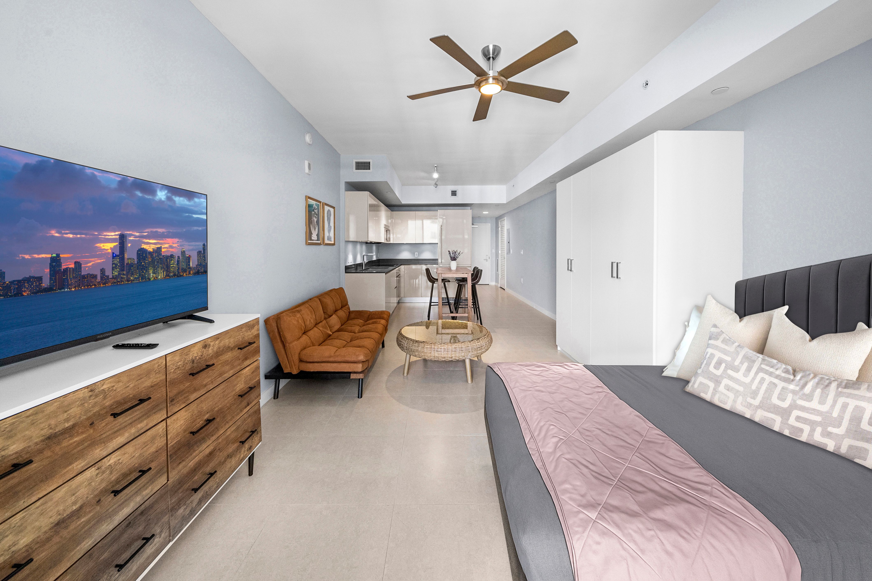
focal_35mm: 12
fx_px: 291
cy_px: 290
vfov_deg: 90.0
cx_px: 436
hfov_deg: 112.6
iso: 400
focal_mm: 12
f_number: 8
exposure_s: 1/6
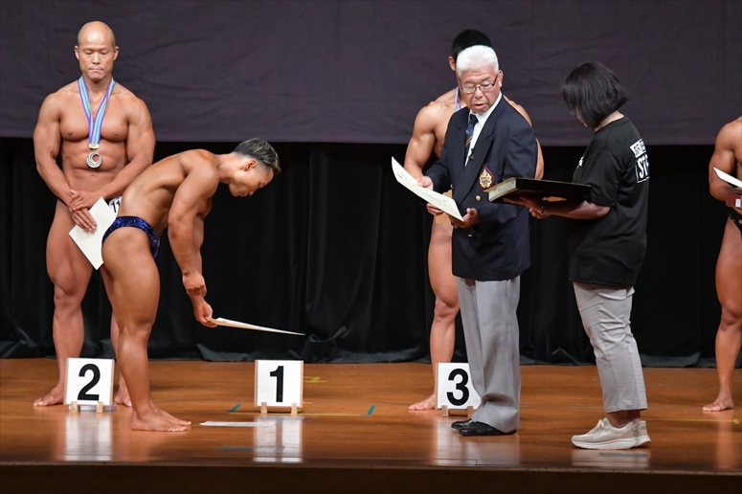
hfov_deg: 8.1
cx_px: 371
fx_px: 5253
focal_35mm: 255
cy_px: 247
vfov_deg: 5.4
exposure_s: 1/400
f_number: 5.6
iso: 5000
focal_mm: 170
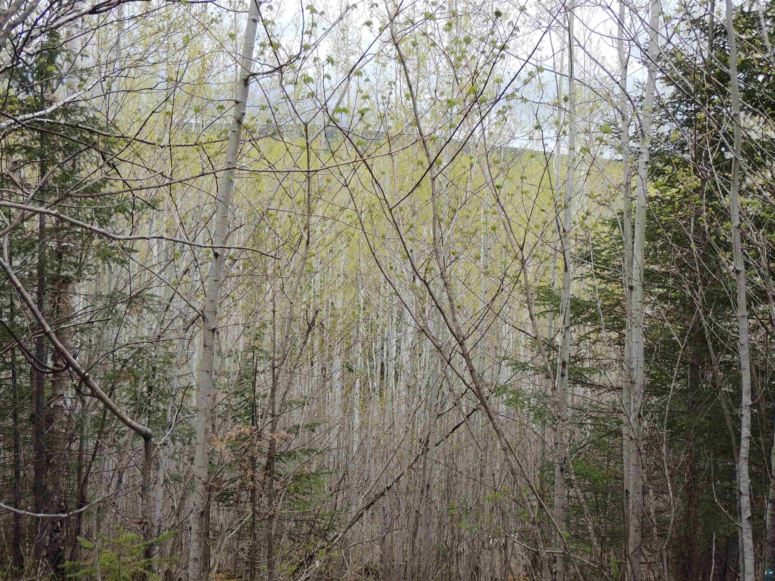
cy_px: 290
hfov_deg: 43.9
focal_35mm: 43
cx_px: 388
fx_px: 963
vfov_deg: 33.6
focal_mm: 7.6
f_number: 3.4
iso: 100
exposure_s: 1/400
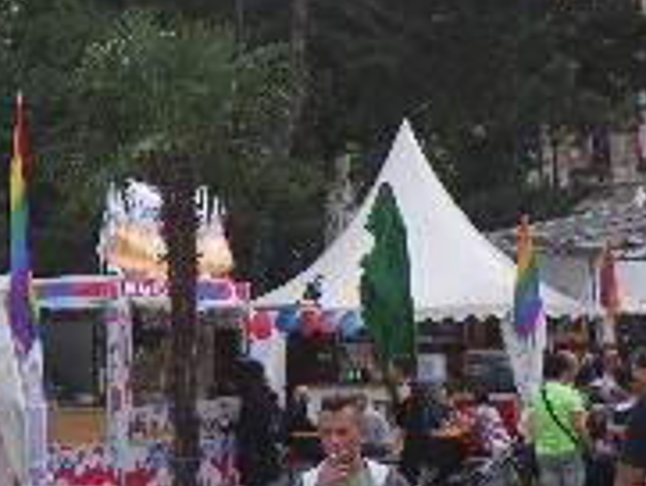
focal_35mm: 89
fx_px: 1662
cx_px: 61
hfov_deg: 21.5
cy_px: 268
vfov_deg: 16.6
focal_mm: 7.5
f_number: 4.2
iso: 50
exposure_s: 1/80
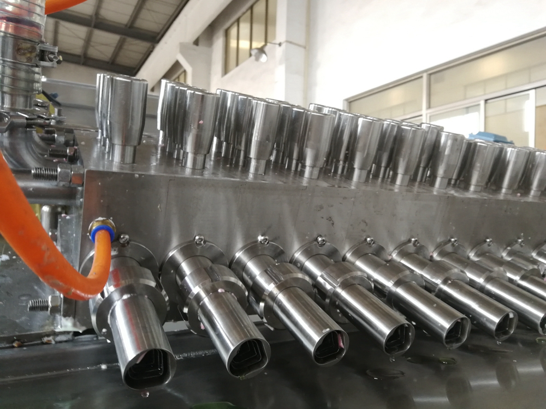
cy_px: 204
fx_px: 426
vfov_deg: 51.4
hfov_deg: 65.3
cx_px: 273
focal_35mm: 27
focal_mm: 3.95
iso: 160
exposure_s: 1/33.3
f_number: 2.2
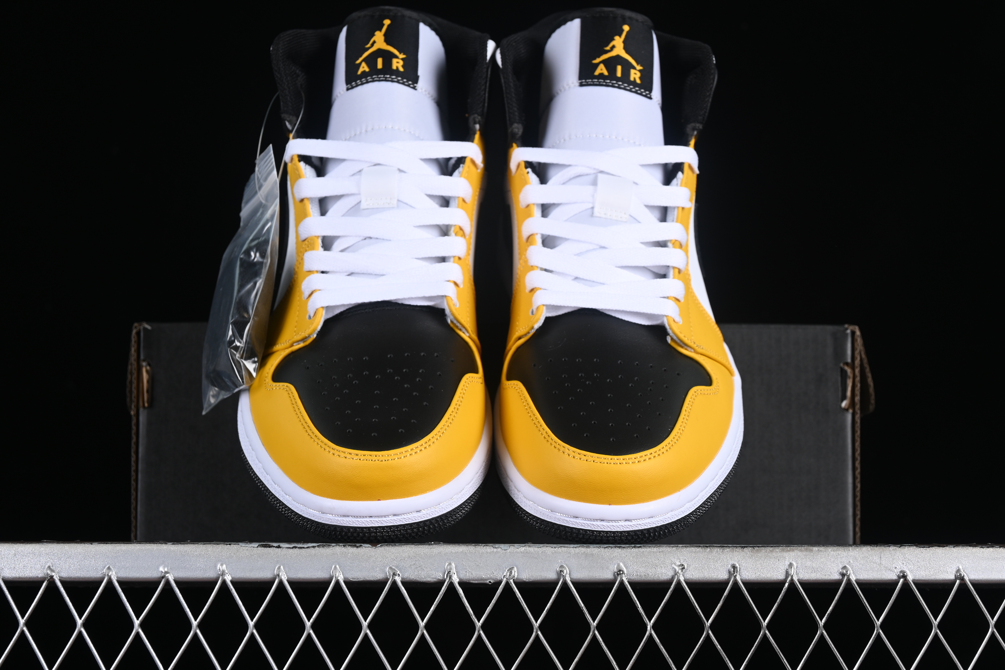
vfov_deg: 18.2
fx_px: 2094
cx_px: 502
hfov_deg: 27.0
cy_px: 335
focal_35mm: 75
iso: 160
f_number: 7.1
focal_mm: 50
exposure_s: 1/60
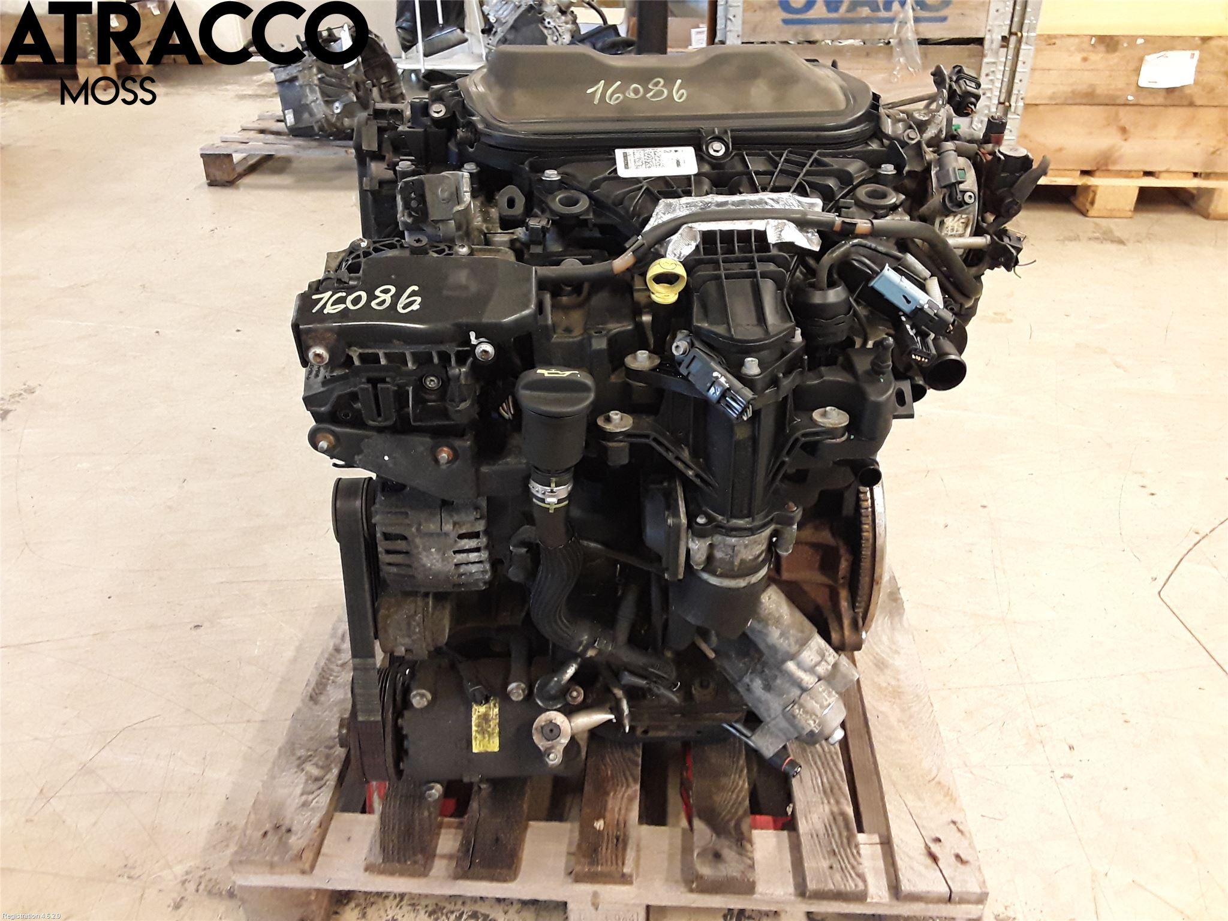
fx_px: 993
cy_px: 460
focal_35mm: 28
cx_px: 614
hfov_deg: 63.4
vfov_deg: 49.7
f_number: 1.9
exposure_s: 1/33
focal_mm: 2.91
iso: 200
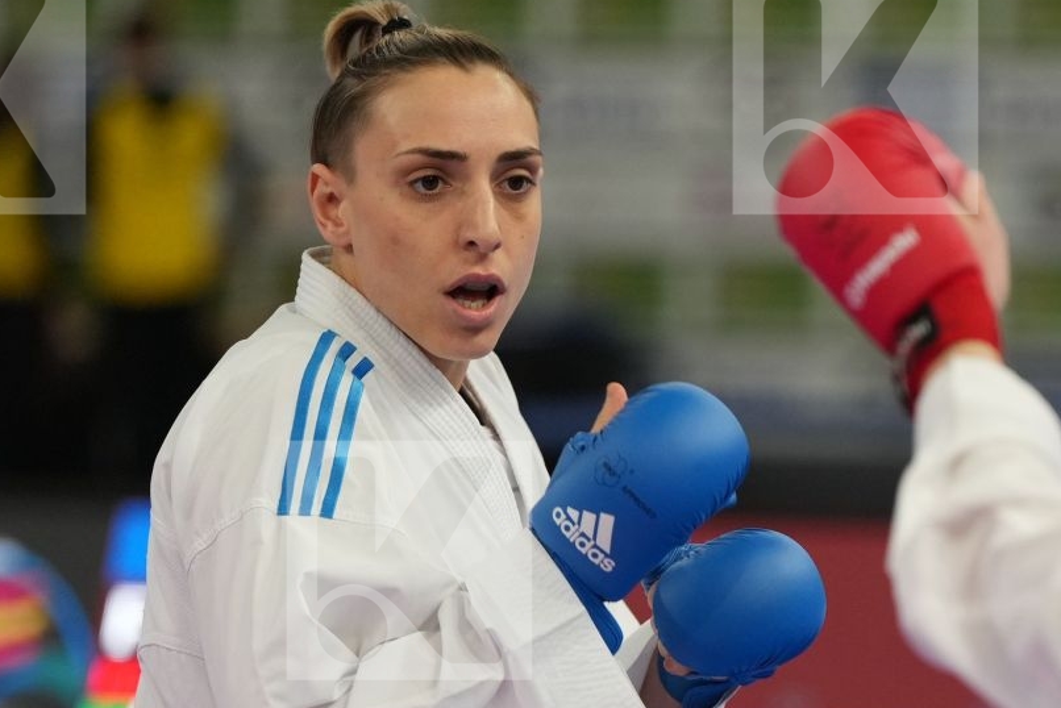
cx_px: 856
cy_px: 561
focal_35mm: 375
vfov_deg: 3.7
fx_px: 11055
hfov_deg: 5.5
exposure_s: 1/1000
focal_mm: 168
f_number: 2.8
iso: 2000
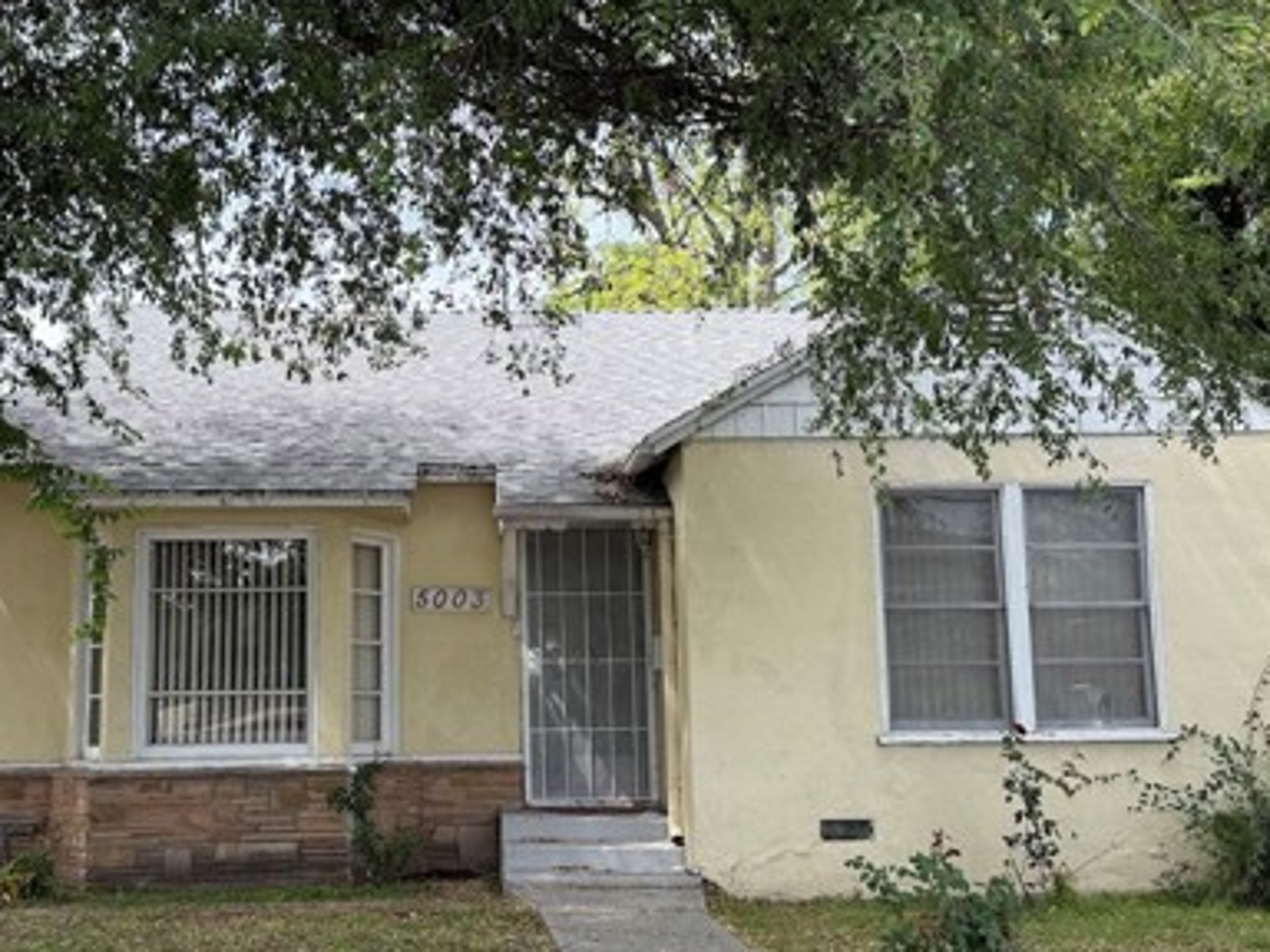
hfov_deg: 46.5
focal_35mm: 40
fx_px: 1468
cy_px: 509
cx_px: 493
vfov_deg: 35.9
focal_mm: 6.76
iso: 100
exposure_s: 1/1493
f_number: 1.78
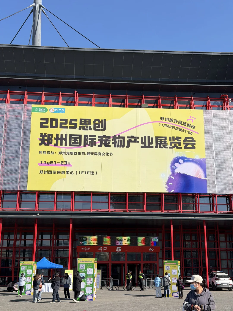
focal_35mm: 48
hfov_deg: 30.3
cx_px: 116
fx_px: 431
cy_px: 156
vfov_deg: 39.7
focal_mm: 6.76
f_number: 1.78
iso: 64
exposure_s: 1/6024
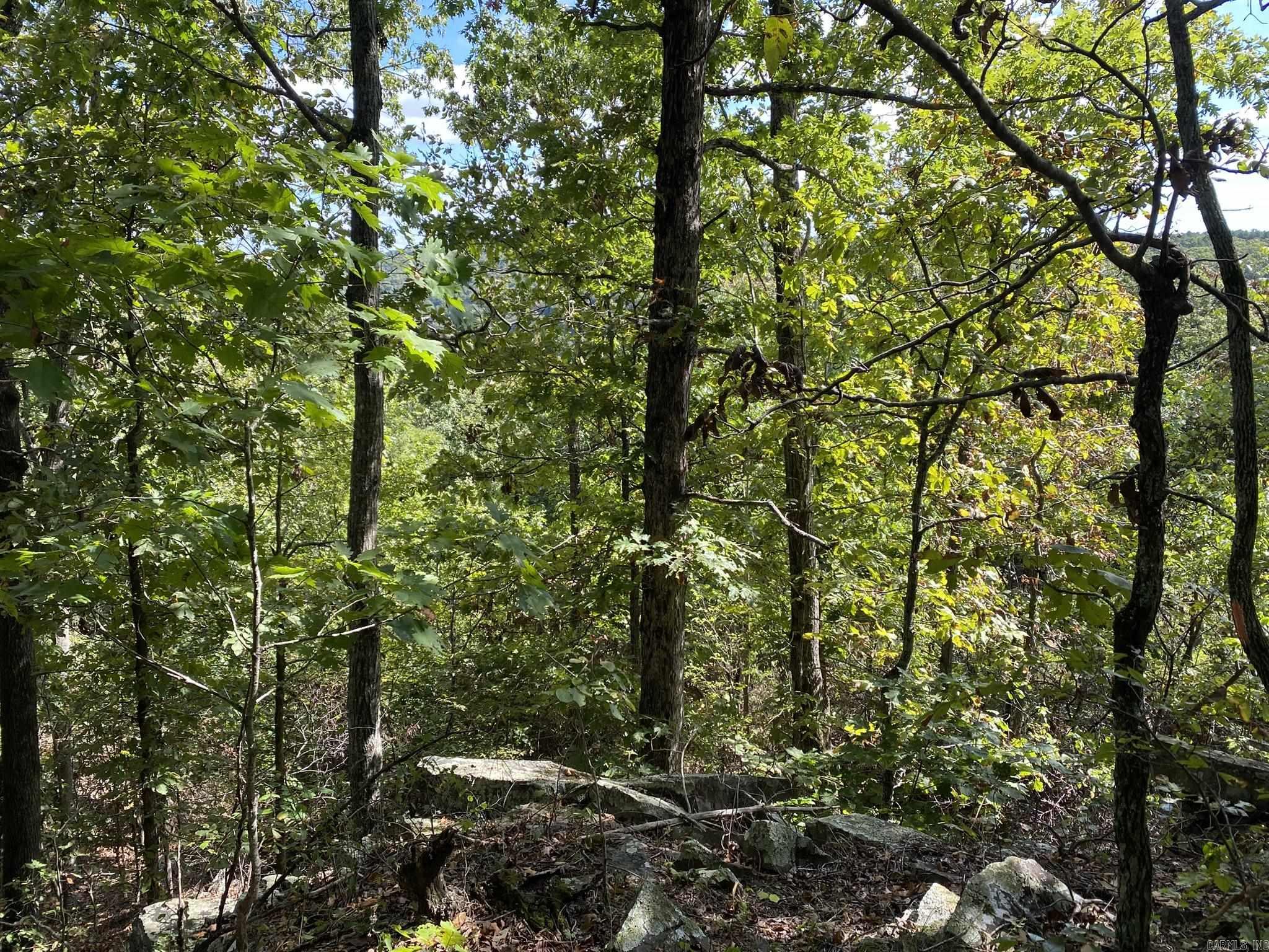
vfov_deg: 53.1
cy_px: 476
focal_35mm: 26
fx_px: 953
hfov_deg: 67.3
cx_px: 634
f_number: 1.8
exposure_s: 1/362
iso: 32
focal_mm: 4.25
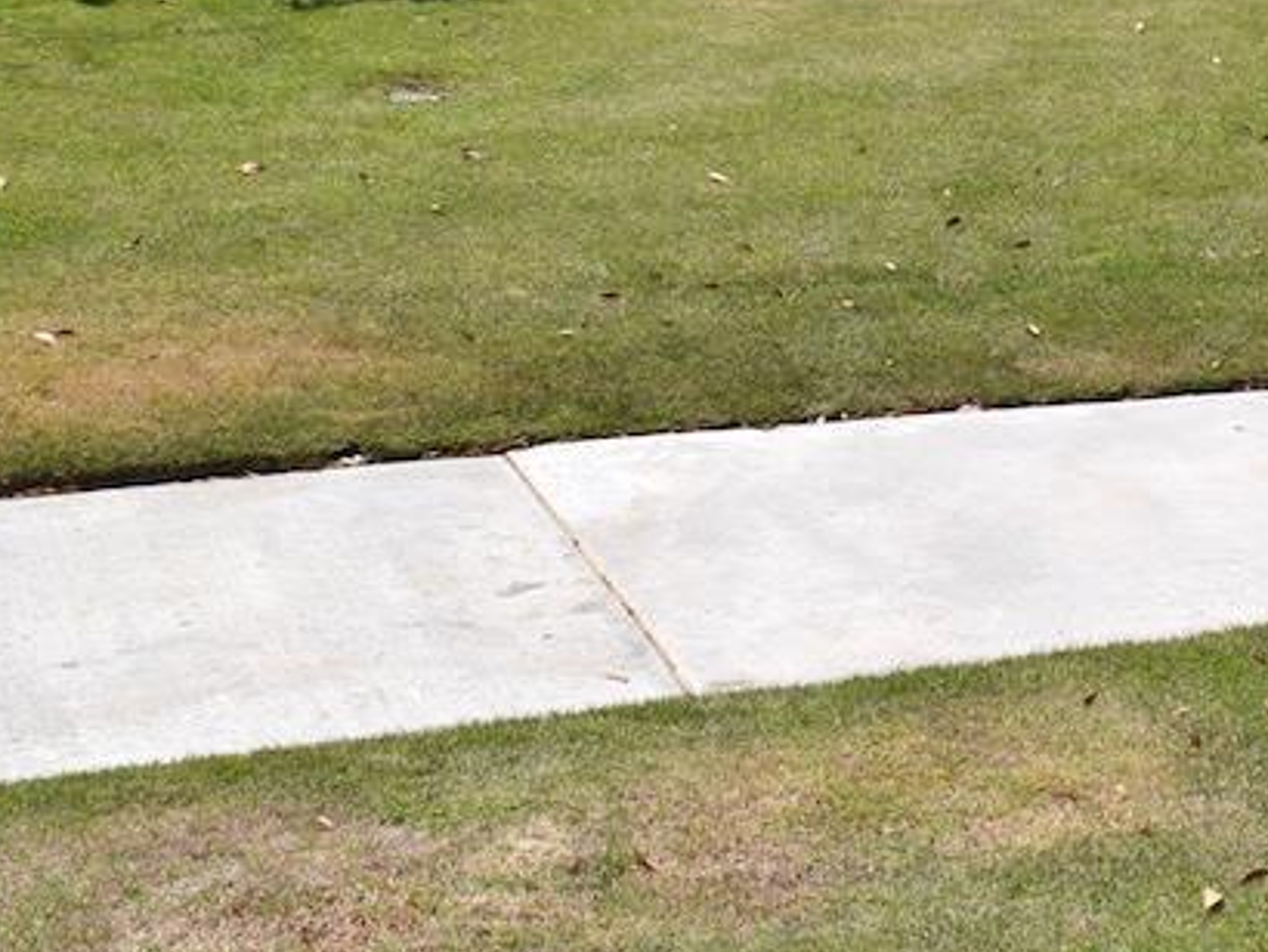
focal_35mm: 81
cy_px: -252
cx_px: 1398
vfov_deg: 17.2
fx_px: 2969
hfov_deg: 22.7
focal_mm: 18
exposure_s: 1/200
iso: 100
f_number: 11
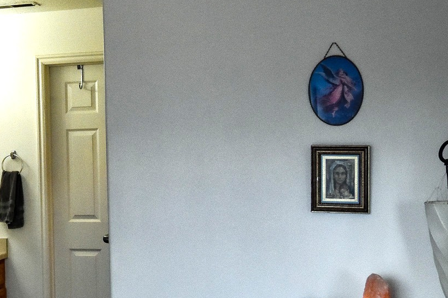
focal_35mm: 75
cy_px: 123
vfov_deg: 18.2
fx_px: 933
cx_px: 4
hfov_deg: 25.7
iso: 1600
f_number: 5.6
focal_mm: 20
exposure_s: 1/500
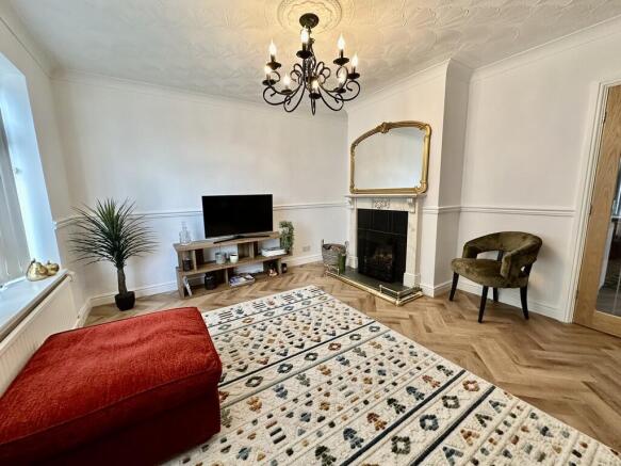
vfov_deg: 85.7
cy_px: 233
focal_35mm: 14
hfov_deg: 102.1
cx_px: 310
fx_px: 251
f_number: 2.2
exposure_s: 1/100
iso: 160
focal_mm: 2.22
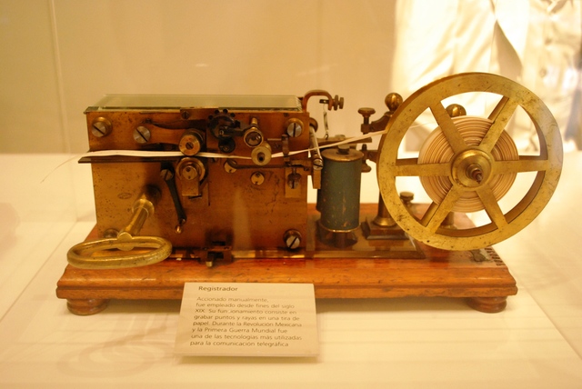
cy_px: 194
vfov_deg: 36.9
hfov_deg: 53.1
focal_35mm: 36
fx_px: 583
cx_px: 291
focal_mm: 24
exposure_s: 1/15
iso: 1600
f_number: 4.2
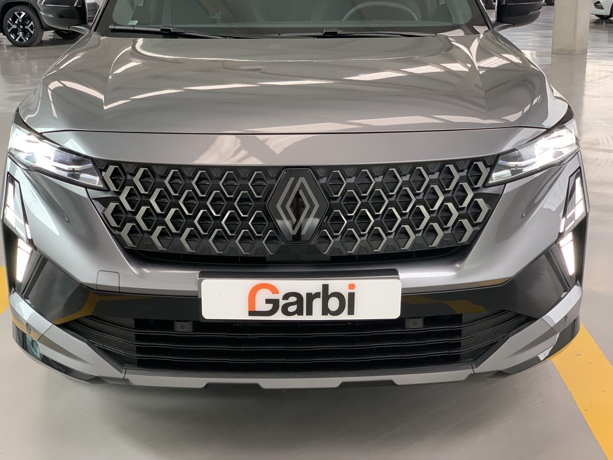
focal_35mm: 52
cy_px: 230
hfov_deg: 36.8
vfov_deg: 28.0
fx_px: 921
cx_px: 306
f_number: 2.4
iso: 125
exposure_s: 1/56
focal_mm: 6
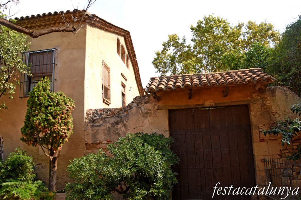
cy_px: 100
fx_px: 226
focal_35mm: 27
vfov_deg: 47.9
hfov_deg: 67.4
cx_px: 150
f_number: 9
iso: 400
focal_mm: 18
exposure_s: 1/320
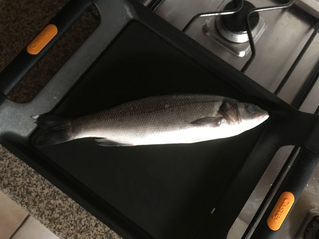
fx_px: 267
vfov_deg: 48.2
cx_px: 160
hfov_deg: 61.7
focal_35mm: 29
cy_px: 120
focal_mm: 4.15
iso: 250
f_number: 2.2
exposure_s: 1/17
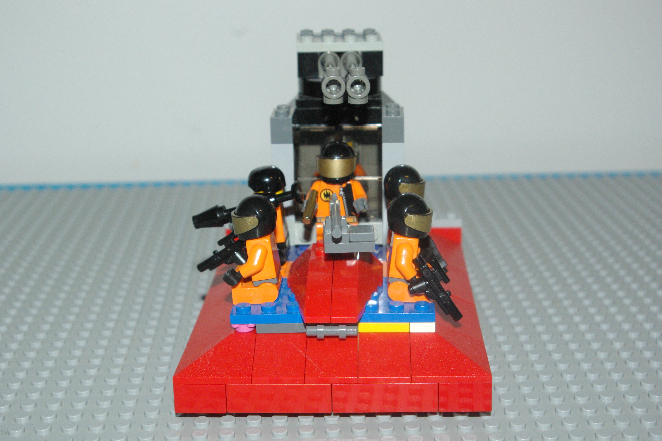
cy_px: 225
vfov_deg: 23.4
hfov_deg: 34.5
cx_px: 332
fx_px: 1066
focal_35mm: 58
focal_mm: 38
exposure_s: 1/60
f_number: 8
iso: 1600
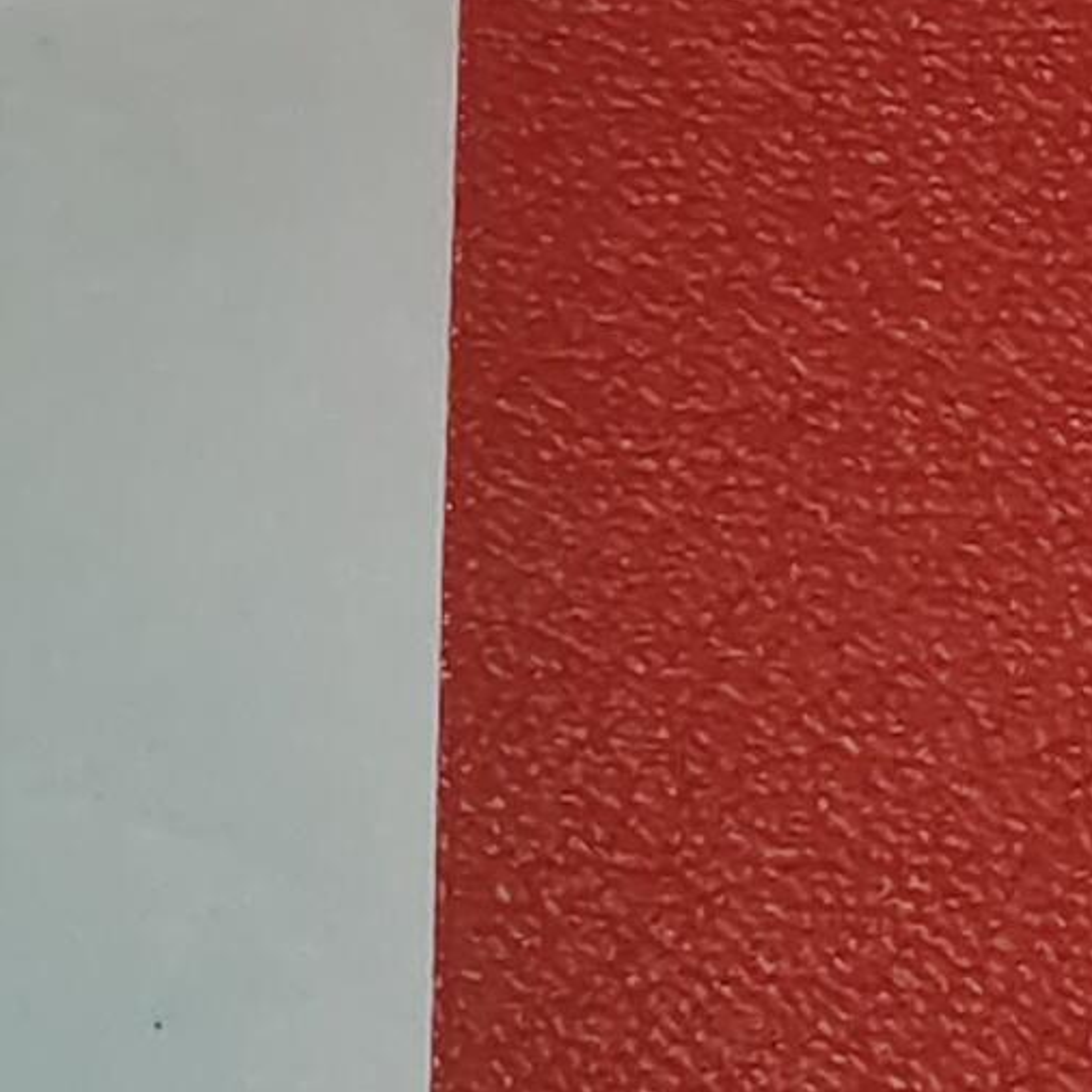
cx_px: 1383
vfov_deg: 8.1
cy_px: 1211
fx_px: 7638
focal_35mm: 214
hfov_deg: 8.1
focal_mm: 5.52
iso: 500
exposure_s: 1/50
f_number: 1.95
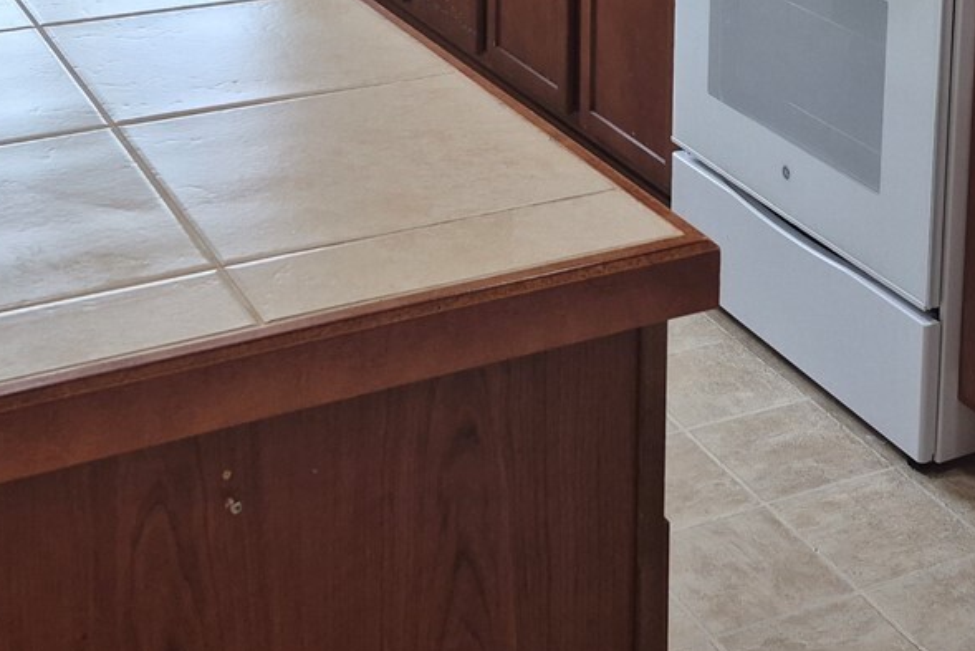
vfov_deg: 19.5
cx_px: 586
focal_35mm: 65
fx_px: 1761
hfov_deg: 30.9
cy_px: -162
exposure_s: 1/120
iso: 125
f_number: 1.8
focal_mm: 5.4
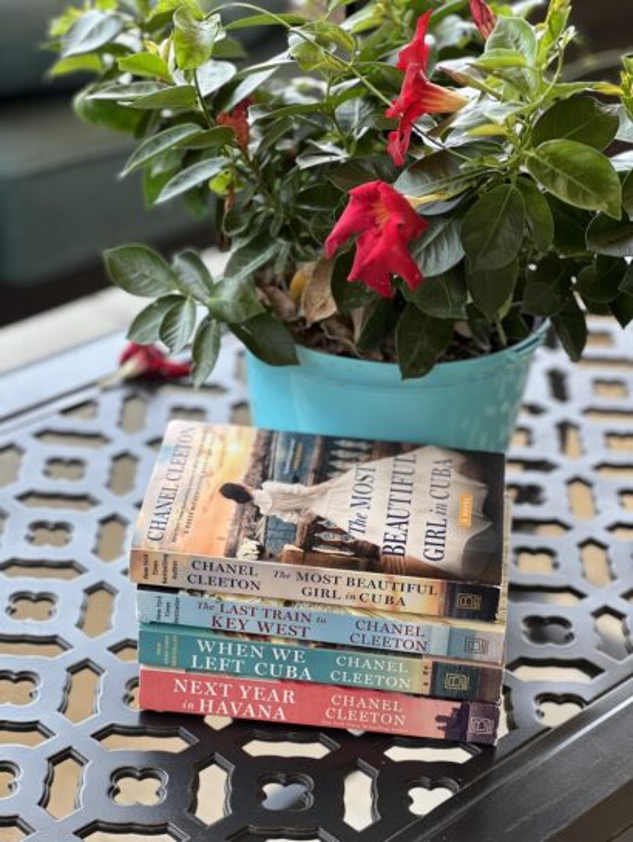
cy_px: 421
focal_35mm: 77
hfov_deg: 19.2
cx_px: 316
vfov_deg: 25.3
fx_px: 1874
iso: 50
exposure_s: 1/121
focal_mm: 9
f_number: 2.8
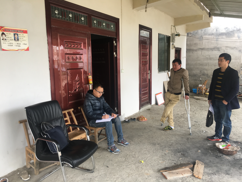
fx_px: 203
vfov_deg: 48.2
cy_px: 91
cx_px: 121
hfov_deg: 61.7
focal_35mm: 29
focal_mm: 4.15
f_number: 2.2
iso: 32
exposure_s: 1/50
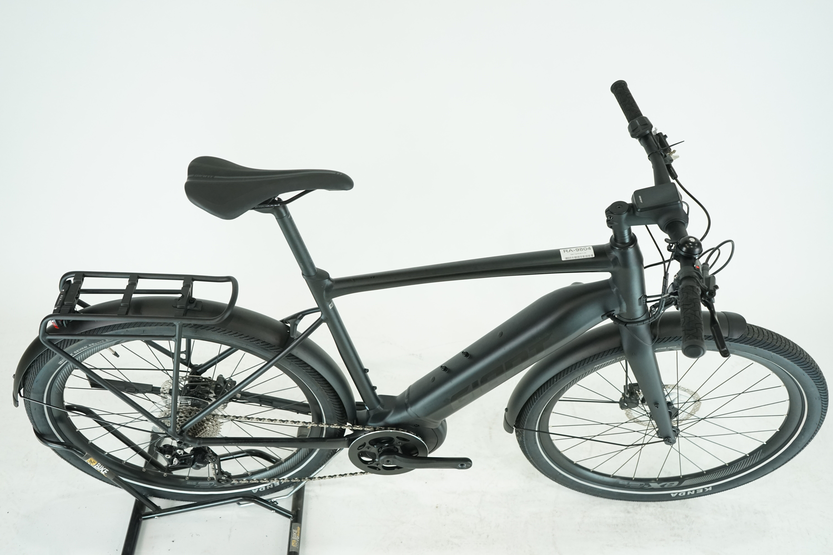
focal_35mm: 33
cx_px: 416
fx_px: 764
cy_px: 278
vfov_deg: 40.0
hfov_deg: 57.2
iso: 1600
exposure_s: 1/200
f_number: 5
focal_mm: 33
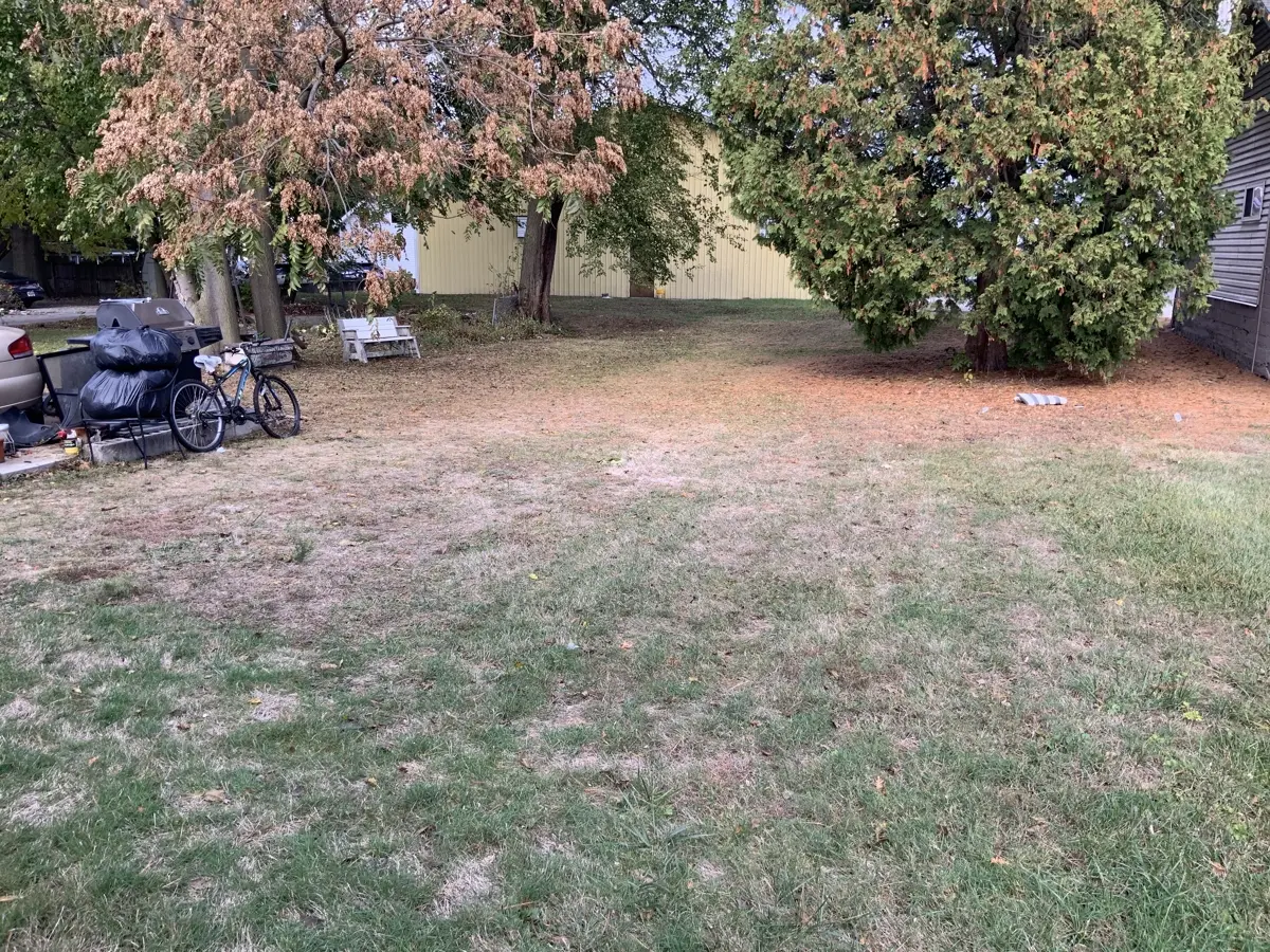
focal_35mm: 29
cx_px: 635
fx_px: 1064
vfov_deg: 48.2
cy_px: 476
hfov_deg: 61.7
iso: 16
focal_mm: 3
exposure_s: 1/344
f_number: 1.8
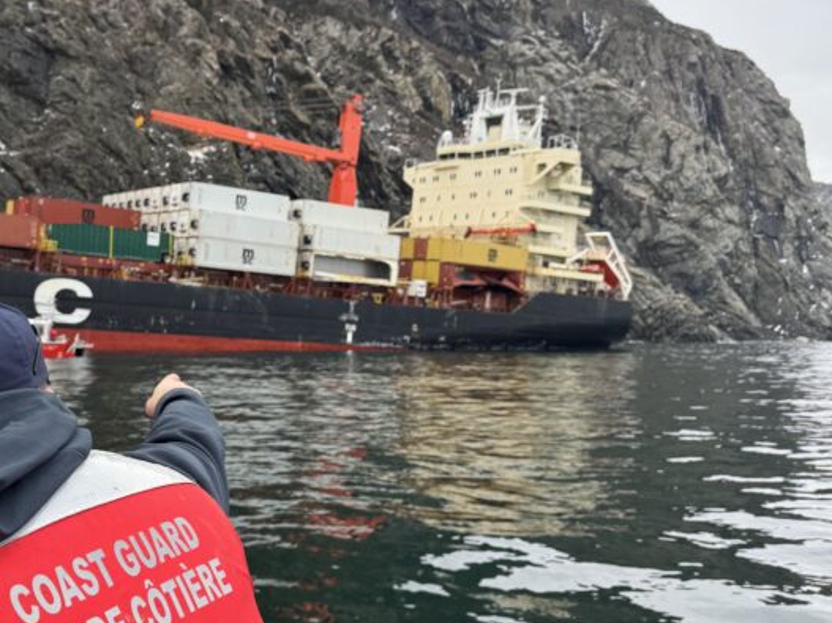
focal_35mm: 35
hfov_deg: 50.8
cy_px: 312
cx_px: 227
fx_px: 841
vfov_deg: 40.7
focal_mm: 6.76
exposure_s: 1/448
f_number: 1.78
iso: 80
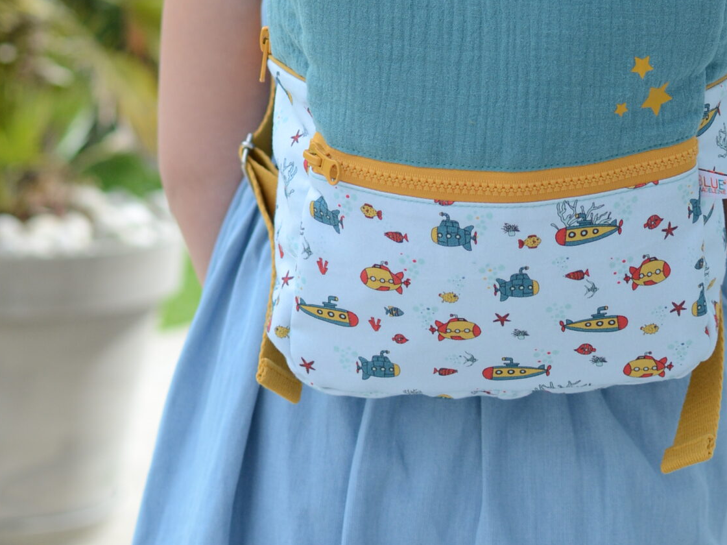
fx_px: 2416
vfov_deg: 12.7
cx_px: 479
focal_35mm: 115
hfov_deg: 17.1
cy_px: 29
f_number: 2.8
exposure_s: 1/2000
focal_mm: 35
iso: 320
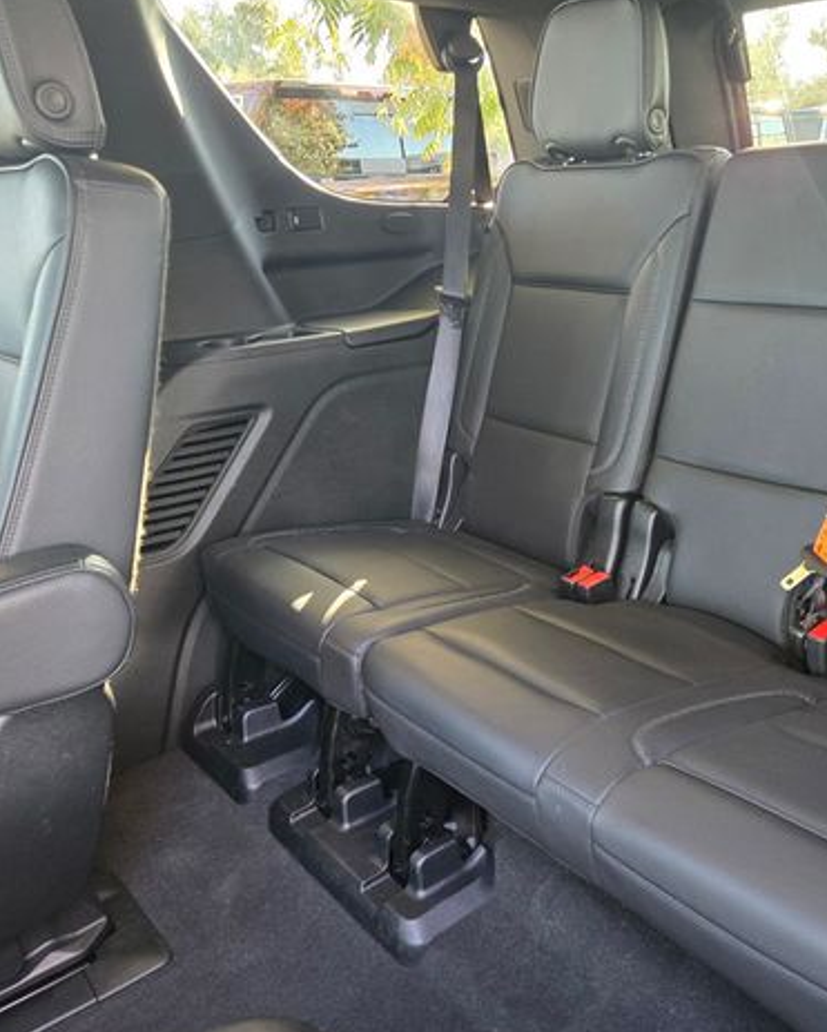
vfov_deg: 57.1
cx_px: 551
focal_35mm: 31
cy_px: 519
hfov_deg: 46.4
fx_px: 948
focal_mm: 5.4
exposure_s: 1/30.2
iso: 320
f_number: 1.8
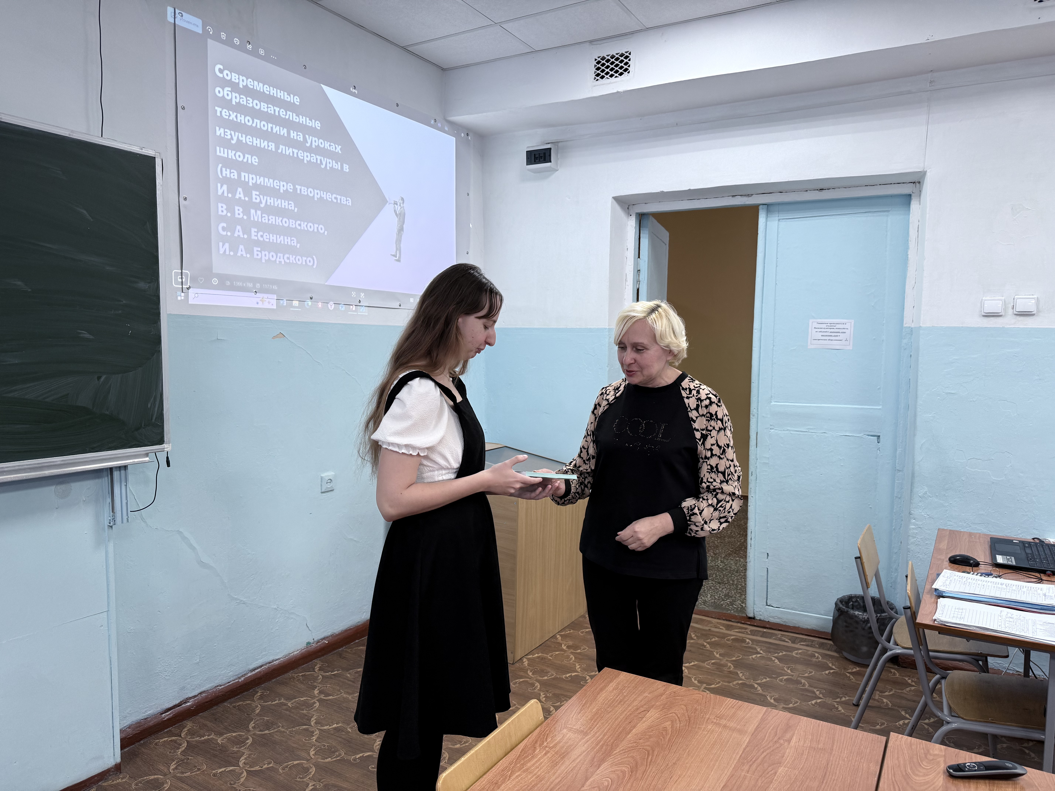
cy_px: 396
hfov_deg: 71.6
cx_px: 528
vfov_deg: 56.8
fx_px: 731
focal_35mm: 24
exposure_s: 1/120
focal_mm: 6.76
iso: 125
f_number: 1.78
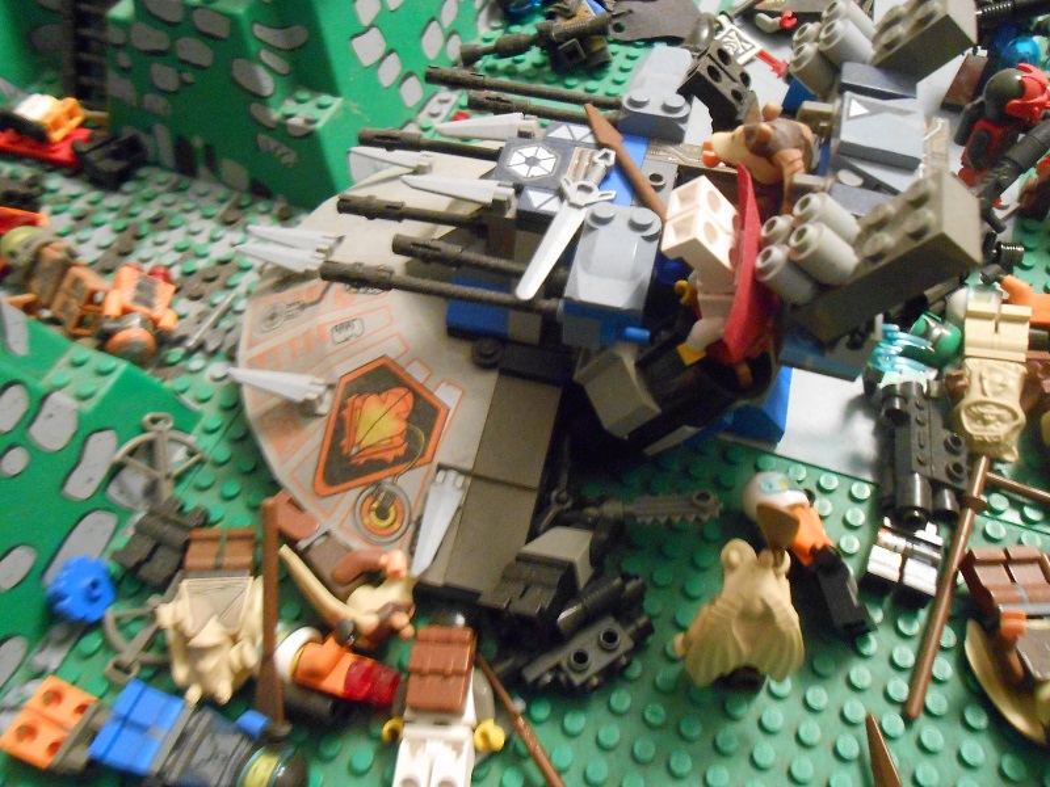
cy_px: 394
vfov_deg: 46.8
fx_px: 910
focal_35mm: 30
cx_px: 525
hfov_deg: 60.0
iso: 800
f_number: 3.8
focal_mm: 5.3
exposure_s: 1/1.6
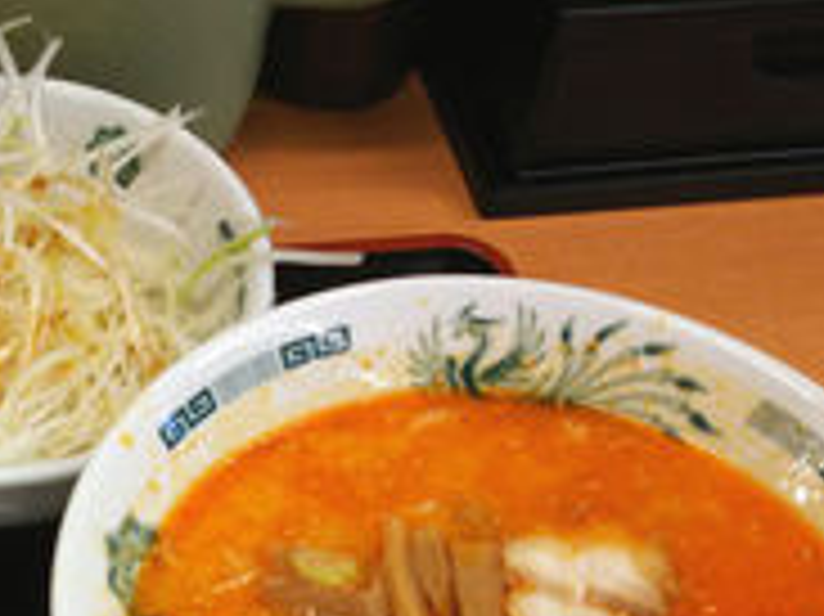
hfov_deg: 30.4
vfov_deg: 23.4
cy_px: 665
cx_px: -5
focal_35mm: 59
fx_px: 1404
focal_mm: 4.2
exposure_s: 1/120
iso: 80
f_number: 1.9
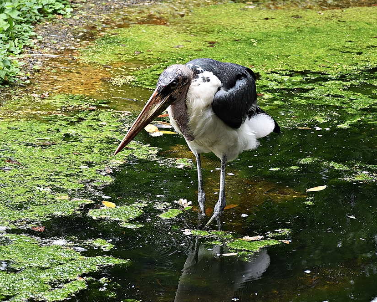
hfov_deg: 12.6
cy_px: 151
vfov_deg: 10.1
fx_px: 1708
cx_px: 193
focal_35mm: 153
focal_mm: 90
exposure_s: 1/125
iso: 400
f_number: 5.6
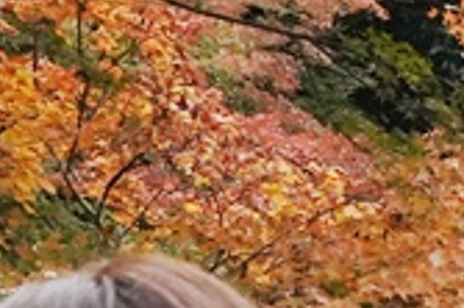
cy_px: -309
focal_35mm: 221
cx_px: 1370
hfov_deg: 8.0
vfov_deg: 6.0
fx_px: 2846
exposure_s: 1/1600
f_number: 8
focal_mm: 24
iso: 2500
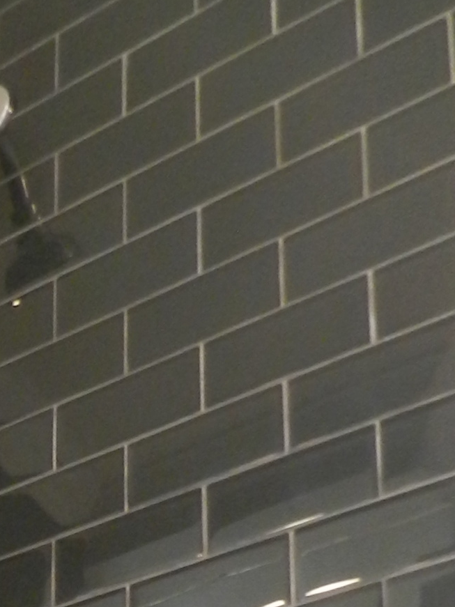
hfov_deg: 14.7
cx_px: -364
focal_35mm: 88
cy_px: 1060
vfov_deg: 18.1
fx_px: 1543
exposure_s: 1/15
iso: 360
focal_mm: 4
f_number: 3.4
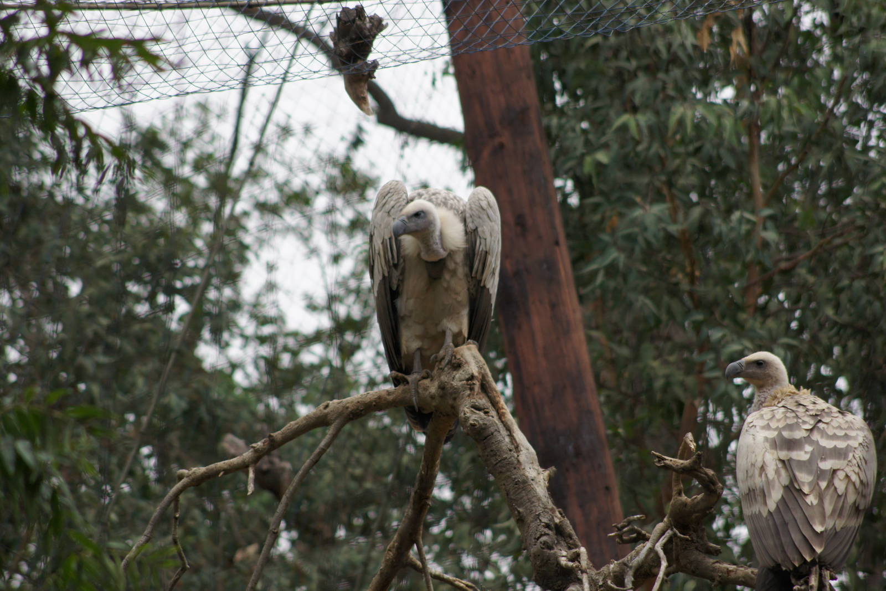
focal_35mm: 300
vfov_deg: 4.6
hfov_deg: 6.9
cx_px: 443
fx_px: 7383
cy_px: 296
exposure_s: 1/500
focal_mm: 200
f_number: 5.6
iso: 250
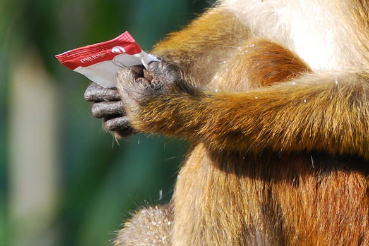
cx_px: 310
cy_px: 38
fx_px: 7168
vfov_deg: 2.0
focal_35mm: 699
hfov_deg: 2.9
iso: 200
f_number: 5.6
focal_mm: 170
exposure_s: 1/200
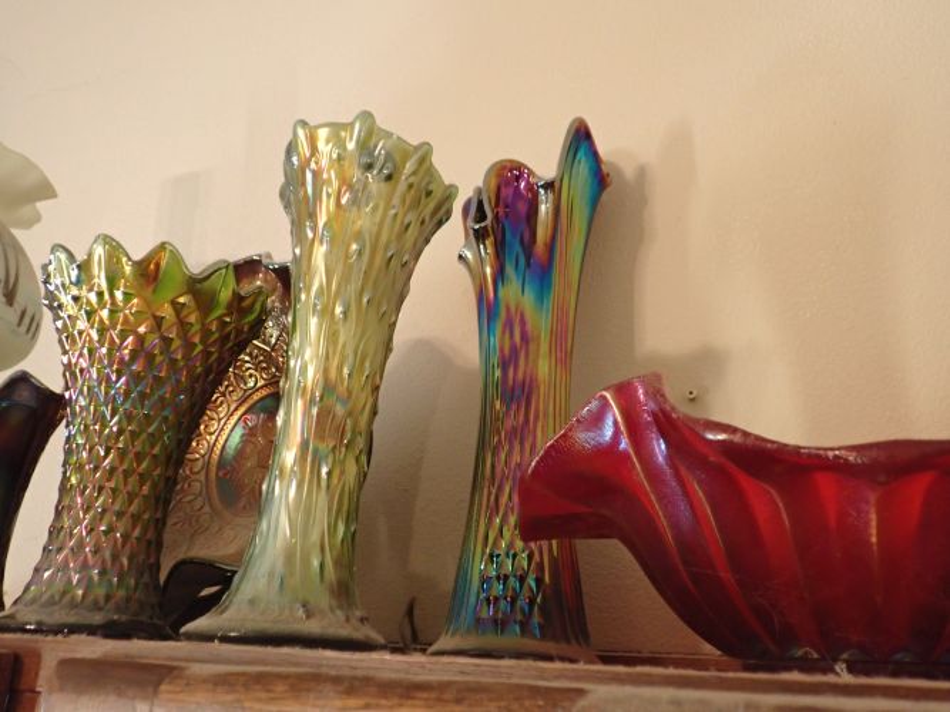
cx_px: 475
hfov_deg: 60.0
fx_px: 823
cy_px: 356
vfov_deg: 46.8
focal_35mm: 30
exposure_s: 1/30
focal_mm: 5.4
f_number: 2.3
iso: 640
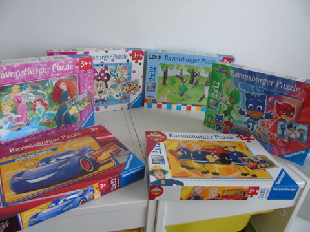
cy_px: 116
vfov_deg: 54.9
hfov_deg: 69.4
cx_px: 155
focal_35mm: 25
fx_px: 224
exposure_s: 1/30
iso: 320
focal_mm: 4.4
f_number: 3.4
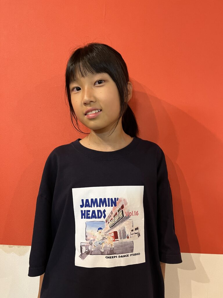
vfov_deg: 67.3
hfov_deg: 53.1
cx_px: 112
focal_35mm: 26
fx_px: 223
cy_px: 149
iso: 500
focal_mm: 5.1
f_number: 1.6
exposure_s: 1/30
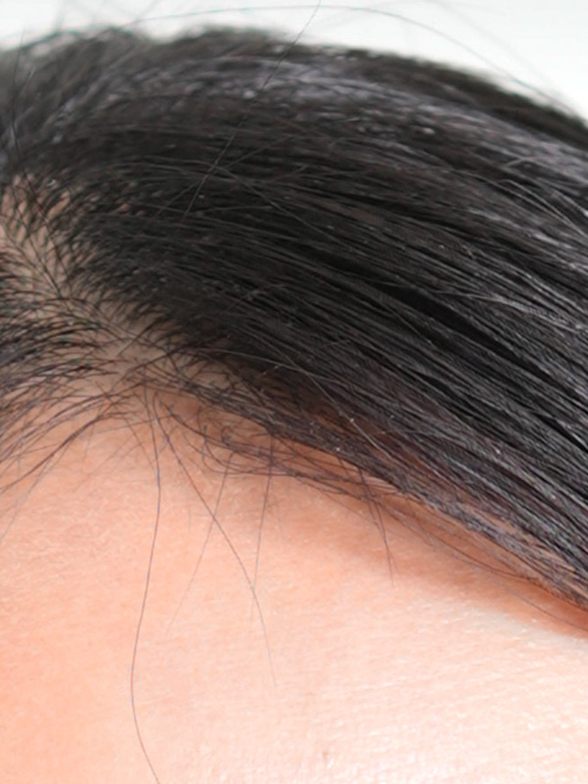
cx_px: 288
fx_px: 17575
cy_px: 2313
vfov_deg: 2.5
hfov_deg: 1.9
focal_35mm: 776
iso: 100
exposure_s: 1/200
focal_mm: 85
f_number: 3.5
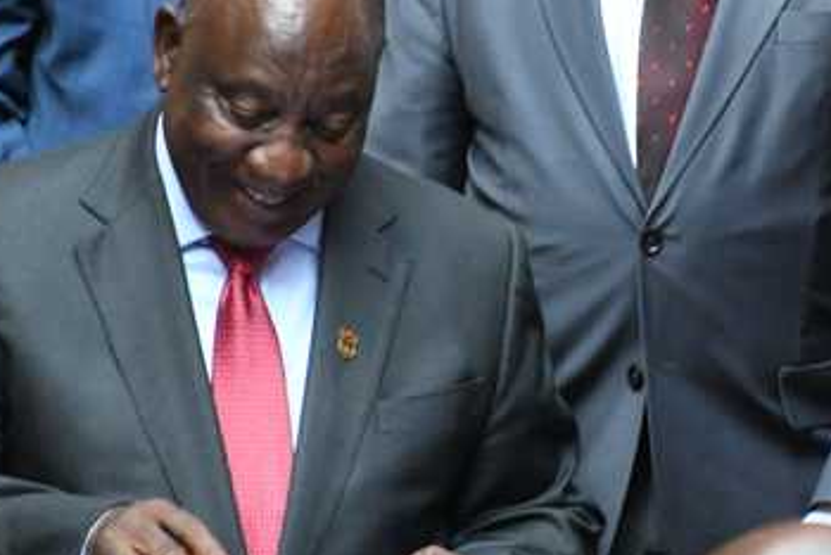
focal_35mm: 959
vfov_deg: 1.4
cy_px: 87
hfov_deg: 2.1
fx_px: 22155
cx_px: 458
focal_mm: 300
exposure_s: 1/640
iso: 6400
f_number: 6.3
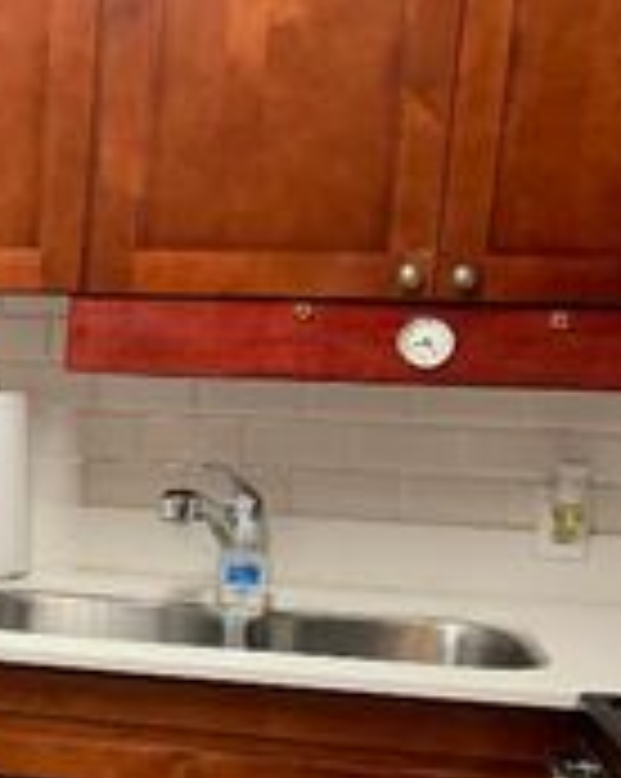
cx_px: -454
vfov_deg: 23.0
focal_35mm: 82
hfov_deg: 16.1
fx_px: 1887
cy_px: 623
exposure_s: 1/60
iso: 64
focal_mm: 3
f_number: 1.8
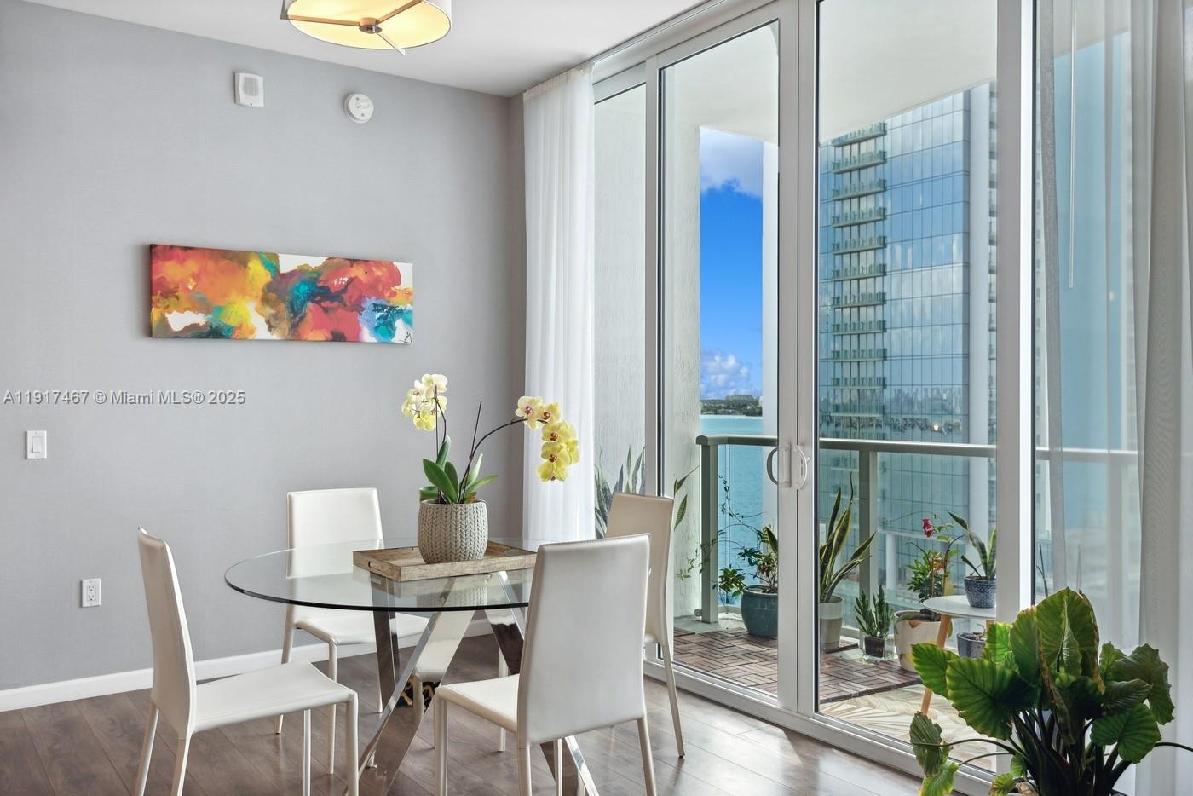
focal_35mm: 29
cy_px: 398
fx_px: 961
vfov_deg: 45.0
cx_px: 596
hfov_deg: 63.6
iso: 250
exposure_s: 1/60
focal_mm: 29
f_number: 8
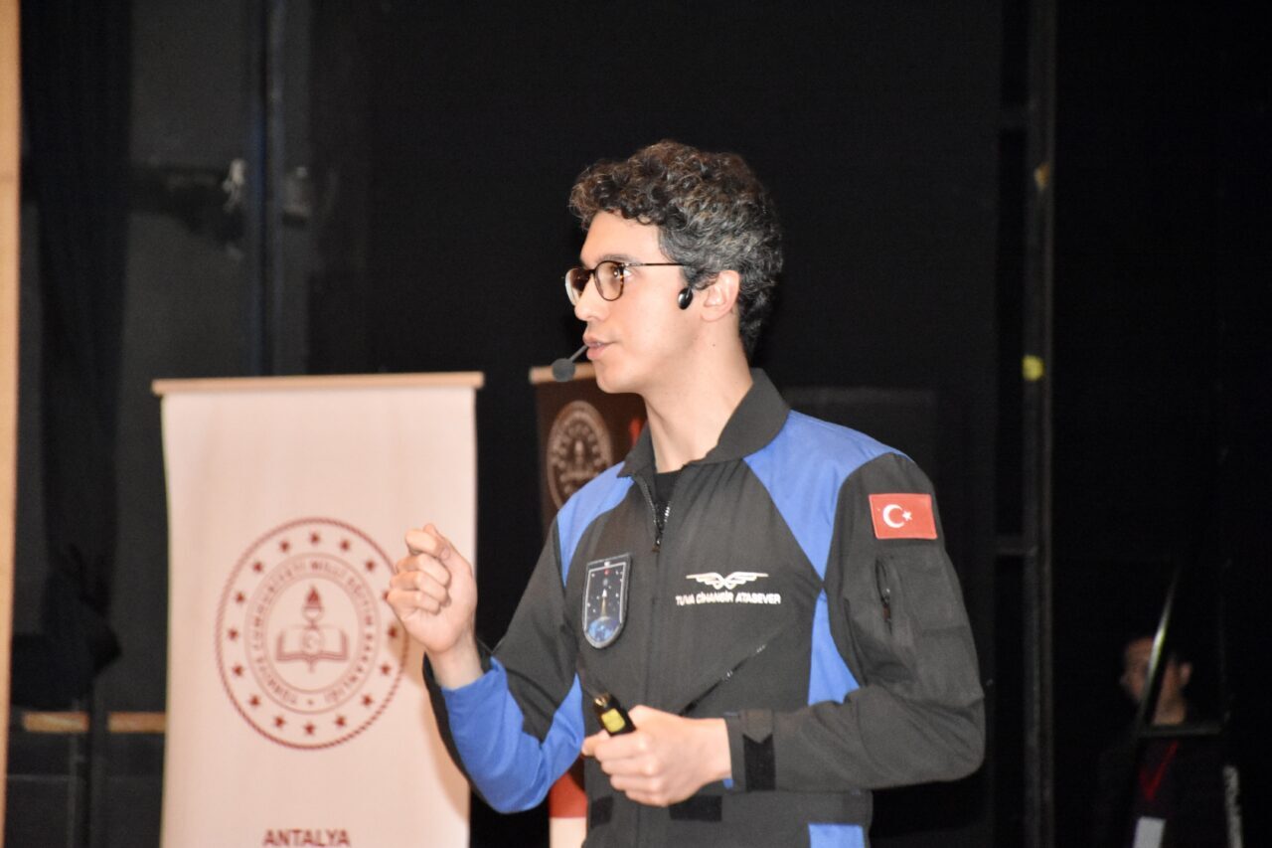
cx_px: 636
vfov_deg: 6.5
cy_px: 424
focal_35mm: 210
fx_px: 7419
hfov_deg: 9.8
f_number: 5.6
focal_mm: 140
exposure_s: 1/60
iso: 6400
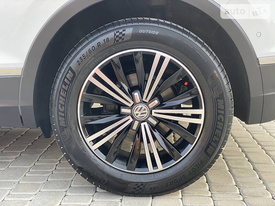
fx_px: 413
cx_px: 138
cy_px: 103
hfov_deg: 36.8
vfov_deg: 28.0
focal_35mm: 52
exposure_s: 1/122
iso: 80
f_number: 2
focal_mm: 6
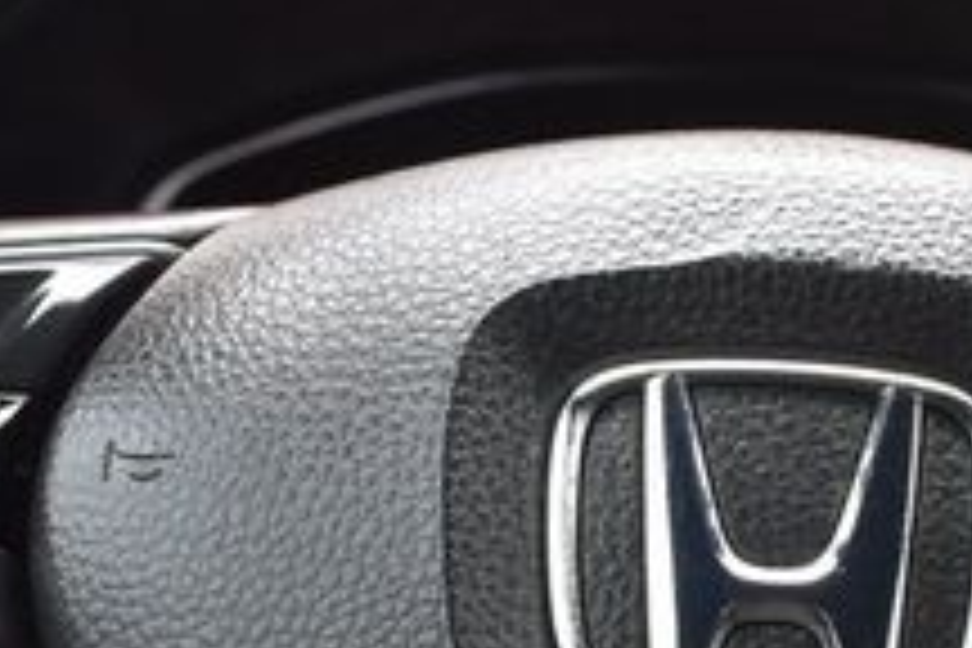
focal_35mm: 80
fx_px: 2160
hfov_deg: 24.8
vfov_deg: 16.3
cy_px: 792
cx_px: 814
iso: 900
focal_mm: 18
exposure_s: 1/15
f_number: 6.3
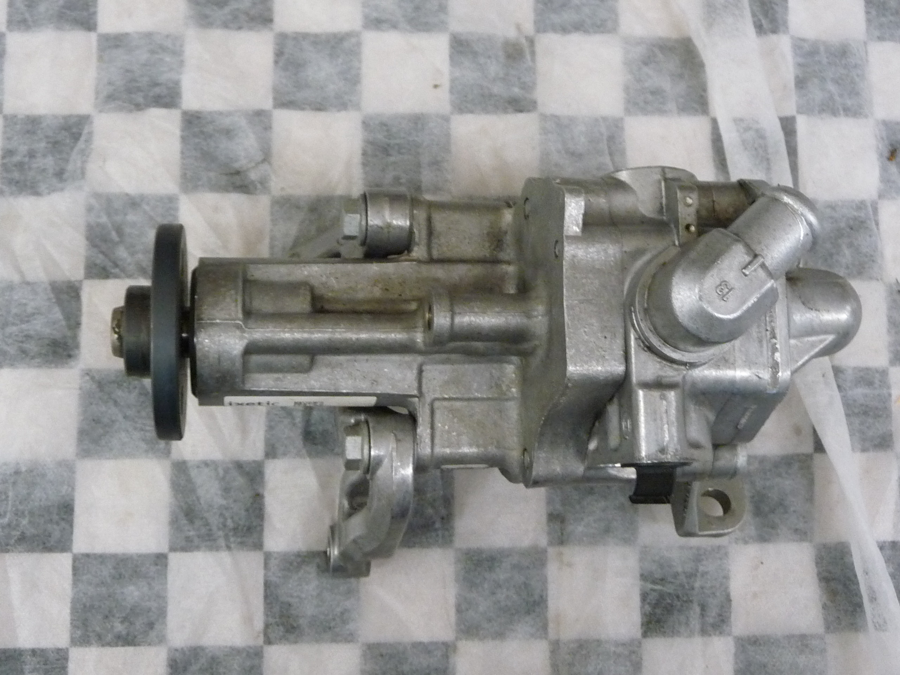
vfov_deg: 33.6
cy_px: 338
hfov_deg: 43.9
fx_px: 1118
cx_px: 450
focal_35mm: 43
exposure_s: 1/25
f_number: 3.5
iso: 400
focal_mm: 5.3
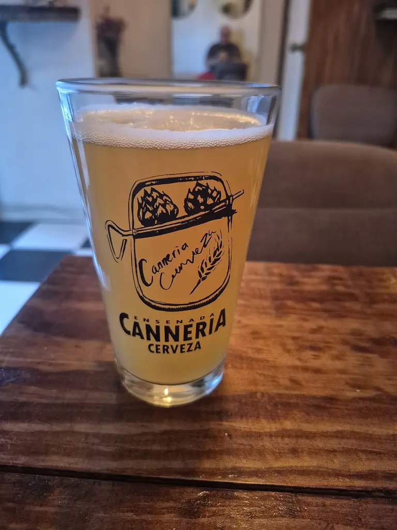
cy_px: 265
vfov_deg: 73.9
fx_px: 352
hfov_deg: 58.9
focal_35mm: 23
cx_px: 198
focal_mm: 5.4
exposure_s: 1/60
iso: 1250
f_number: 1.8
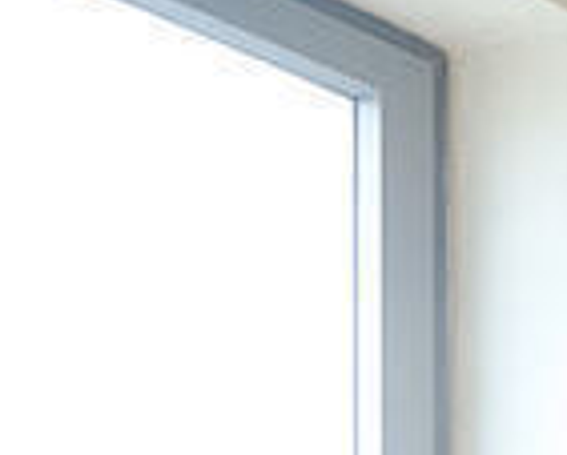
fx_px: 1830
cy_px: 1162
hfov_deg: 11.0
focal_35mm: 109
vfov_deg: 11.3
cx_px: 1725
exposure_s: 1/1.3
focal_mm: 16
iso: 100
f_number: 8
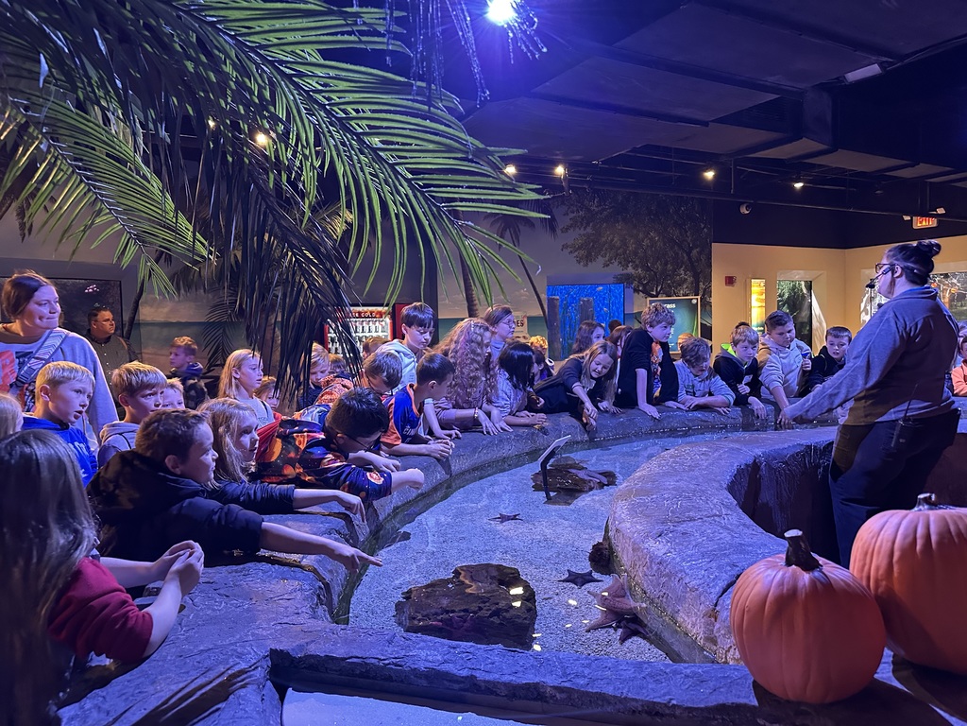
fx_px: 670
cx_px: 484
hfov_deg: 71.6
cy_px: 363
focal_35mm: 24
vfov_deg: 56.8
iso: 640
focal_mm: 6.86
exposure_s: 1/60
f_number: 1.78
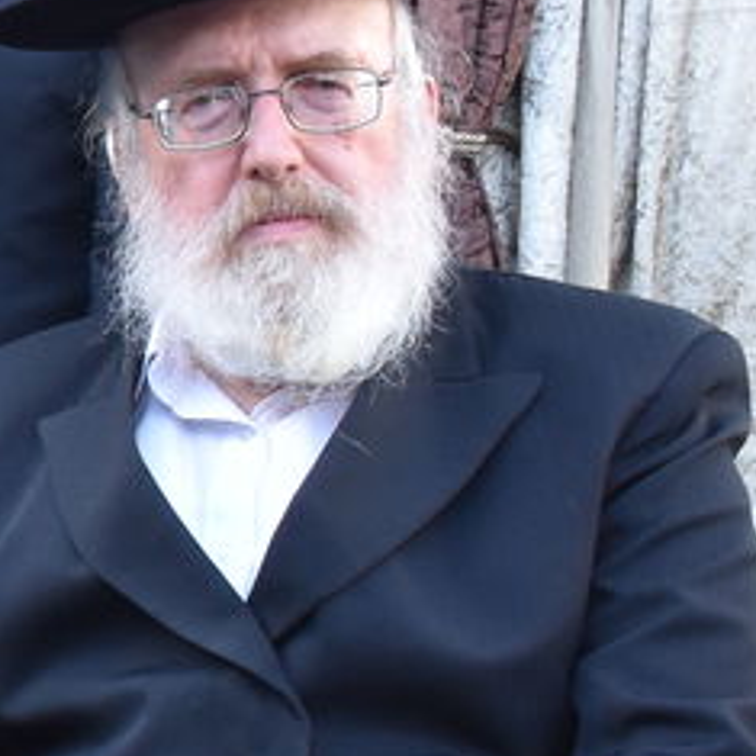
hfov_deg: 9.1
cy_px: 240
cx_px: -1200
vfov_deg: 10.5
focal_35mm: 167
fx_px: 4126
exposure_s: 1/125
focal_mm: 22
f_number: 8
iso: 1000
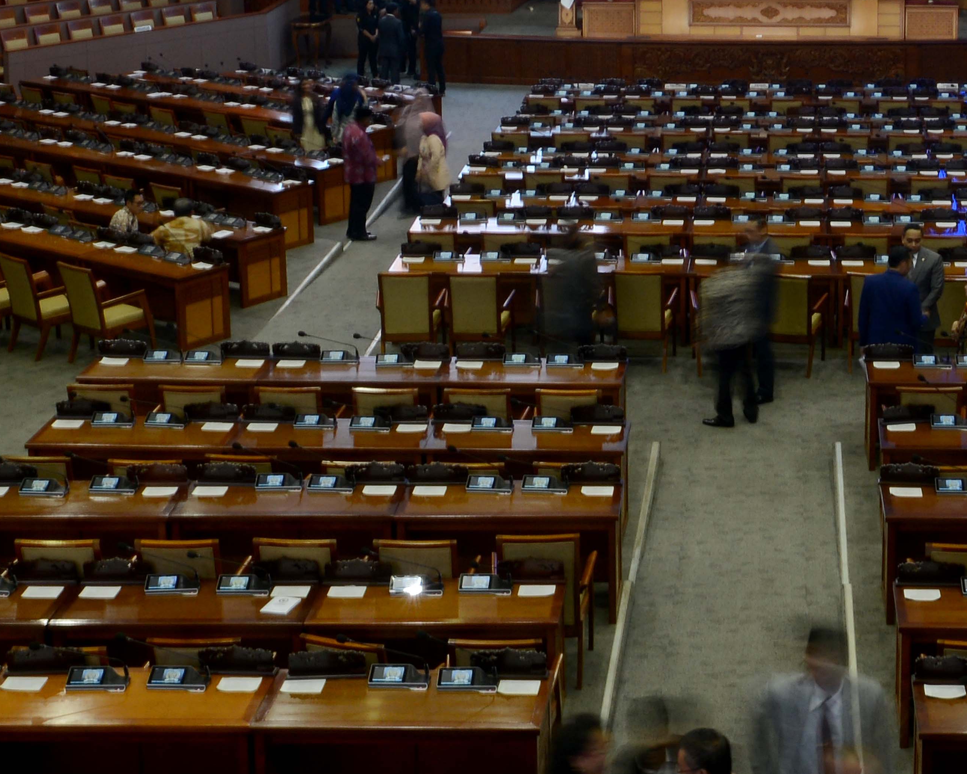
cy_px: 393
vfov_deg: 31.4
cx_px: 772
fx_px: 1374
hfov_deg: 37.4
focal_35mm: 48
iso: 320
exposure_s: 1.3
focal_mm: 22
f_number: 16
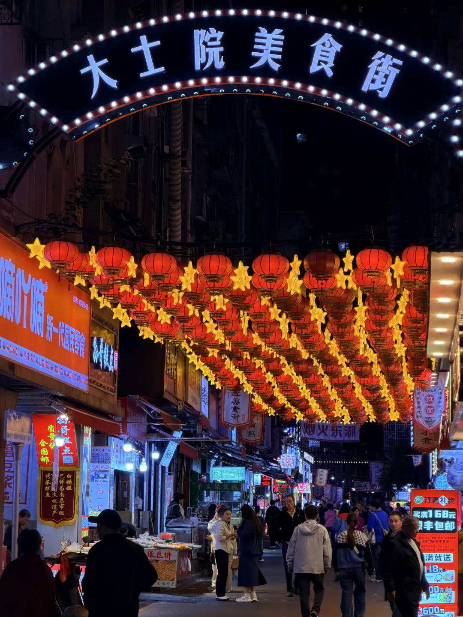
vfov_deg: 19.6
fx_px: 1783
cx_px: 232
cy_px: 308
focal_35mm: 100
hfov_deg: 14.8
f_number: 2.8
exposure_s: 1/100
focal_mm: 16.89
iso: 250
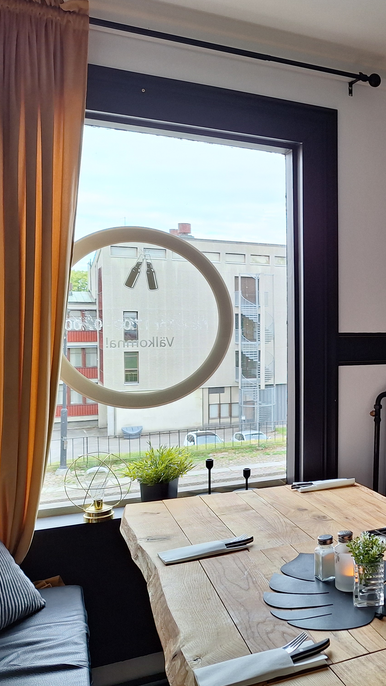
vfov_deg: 58.0
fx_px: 619
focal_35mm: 34
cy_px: 339
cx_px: 428
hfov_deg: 30.8
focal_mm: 5.54
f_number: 1.8
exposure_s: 1/148
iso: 40
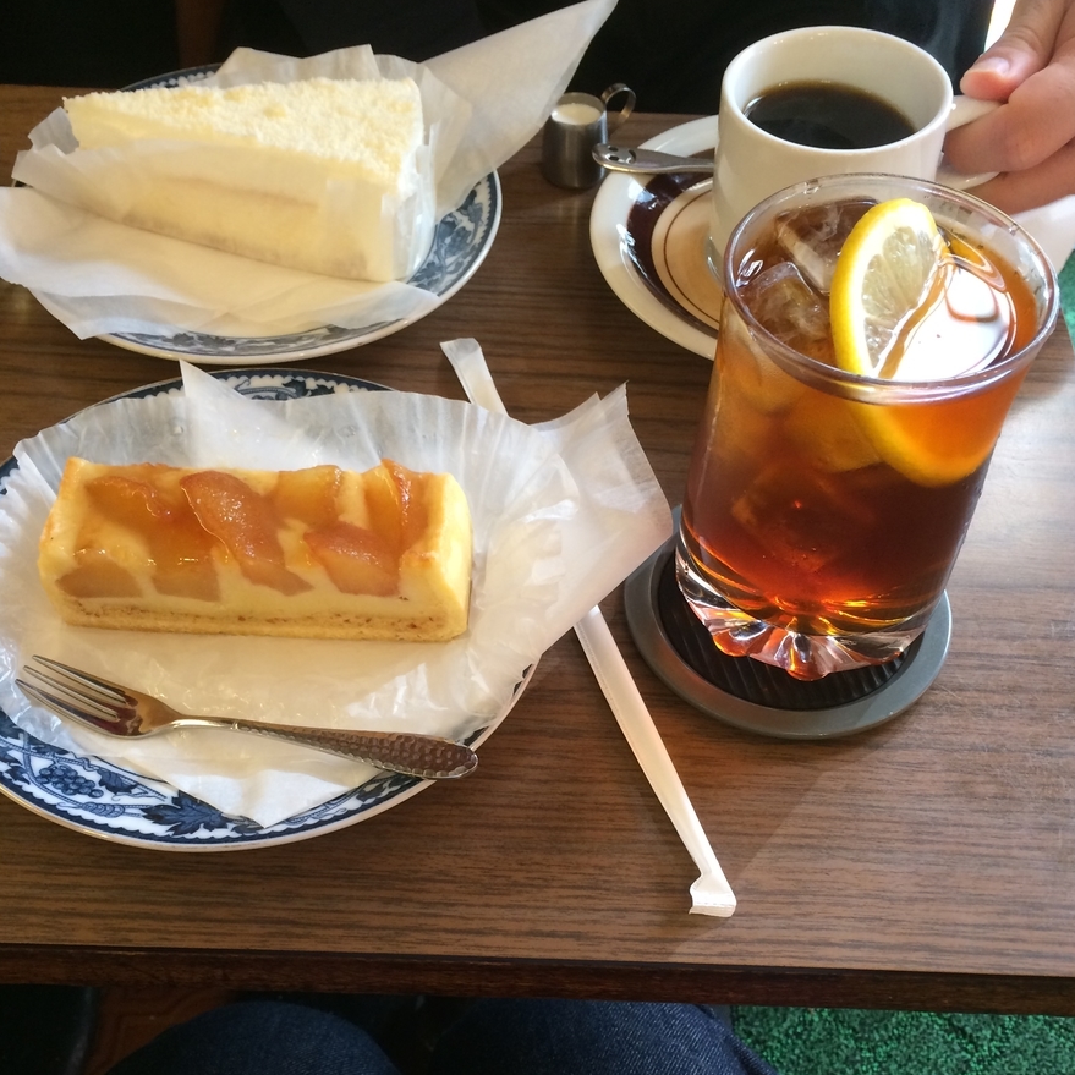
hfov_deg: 47.2
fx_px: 1230
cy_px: 703
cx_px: 545
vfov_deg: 46.6
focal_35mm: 35
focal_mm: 4.15
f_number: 2.2
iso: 100
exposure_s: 1/30
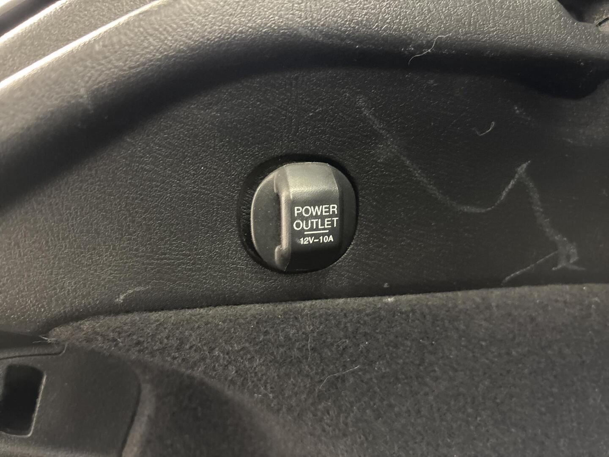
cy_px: 228
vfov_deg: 53.1
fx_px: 457
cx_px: 304
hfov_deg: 67.3
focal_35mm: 26
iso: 640
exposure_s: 1/25
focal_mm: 5.96
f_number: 1.6
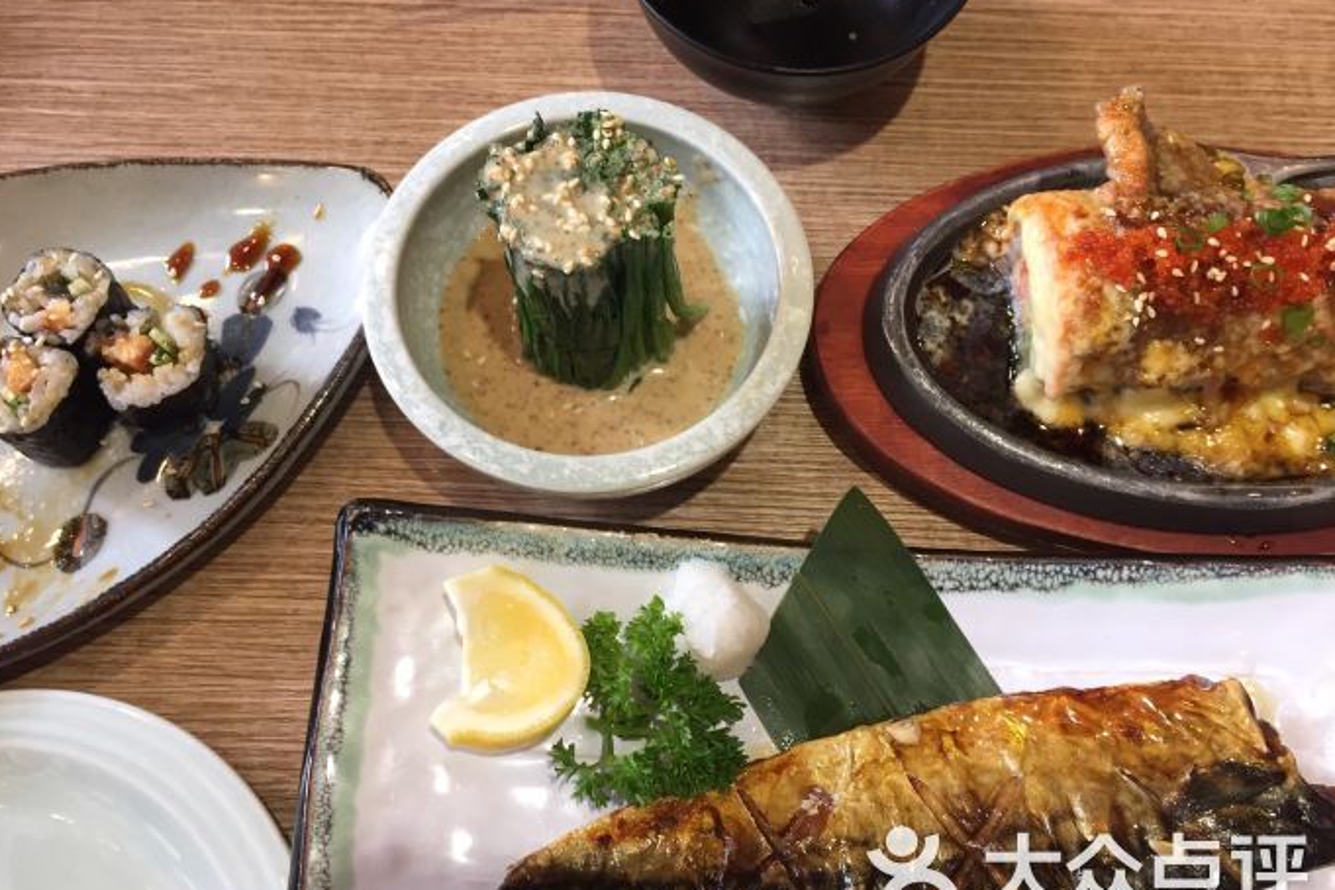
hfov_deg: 60.3
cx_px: 672
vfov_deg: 42.3
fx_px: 1149
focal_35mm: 31
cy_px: 460
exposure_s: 1/33
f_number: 2.2
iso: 100
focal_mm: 4.15
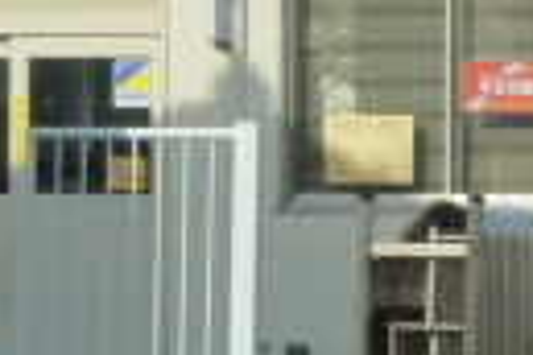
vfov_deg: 2.2
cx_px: 942
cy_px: -367
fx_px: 9075
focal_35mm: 613
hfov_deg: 3.3
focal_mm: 19.5
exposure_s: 1/500
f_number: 4.4
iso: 125
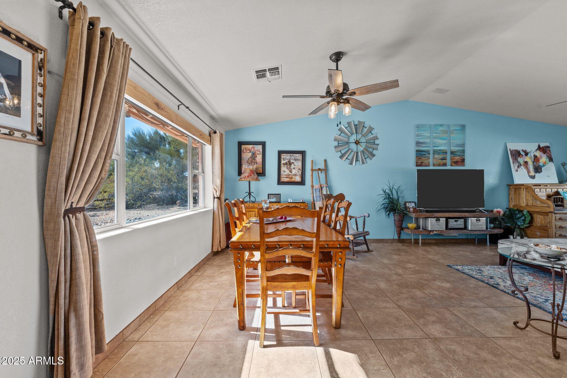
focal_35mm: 15
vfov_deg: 78.4
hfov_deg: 101.5
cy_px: 189
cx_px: 284
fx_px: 231
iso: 500
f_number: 8
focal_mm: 14.7
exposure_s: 1/25
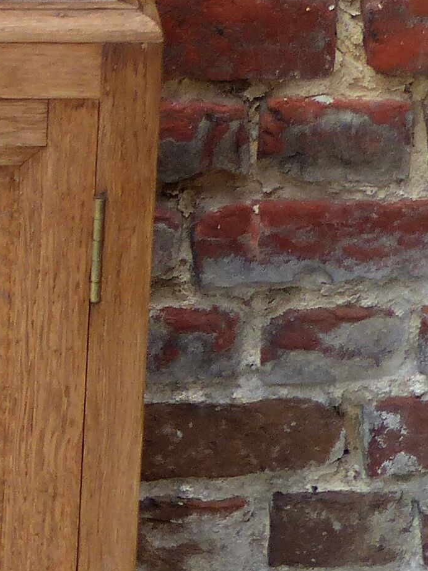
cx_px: -473
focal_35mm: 256
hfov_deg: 5.7
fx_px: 4222
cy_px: 387
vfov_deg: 7.7
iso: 100
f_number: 3.5
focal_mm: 10.1
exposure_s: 1/160
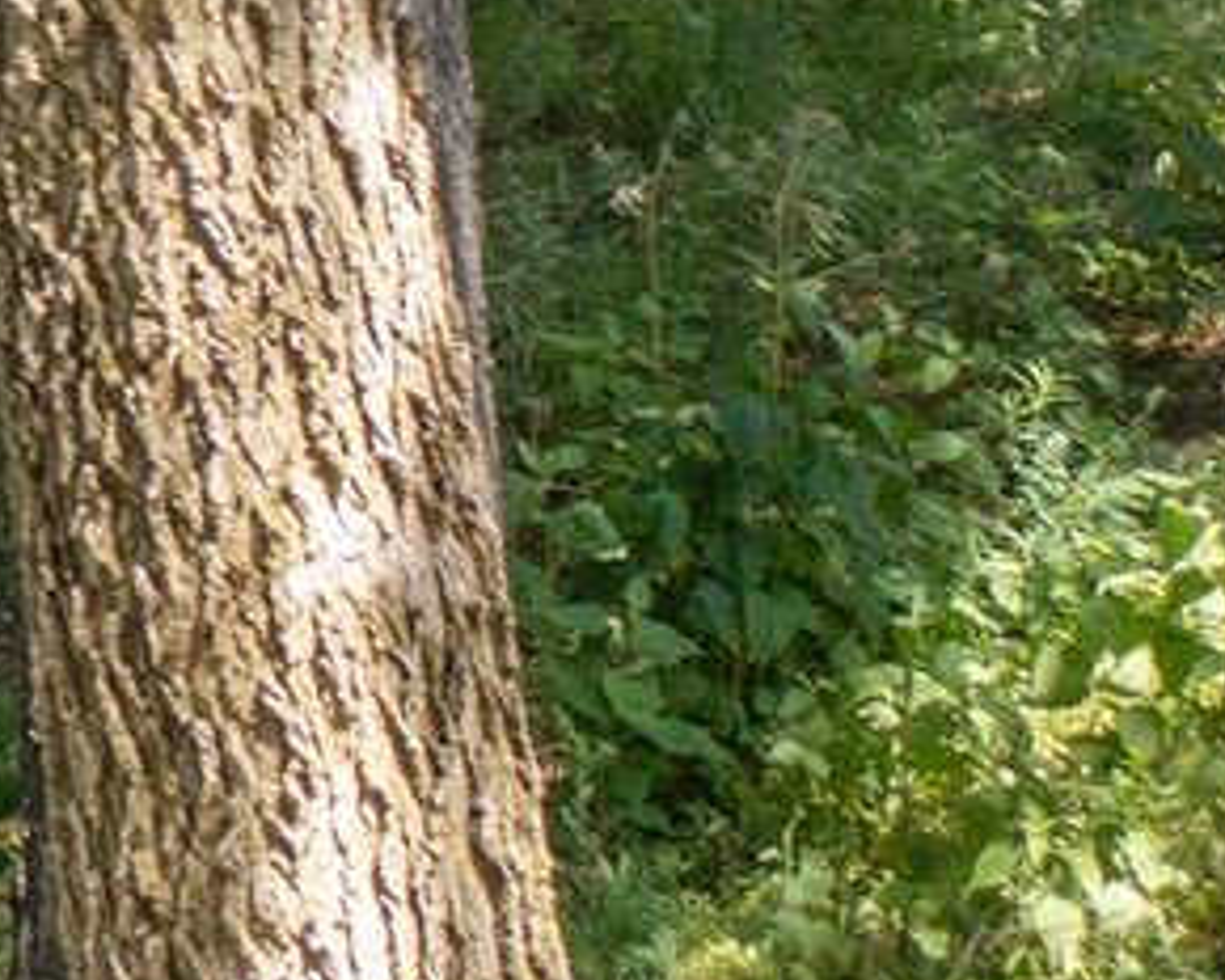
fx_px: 5330
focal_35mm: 147
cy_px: -334
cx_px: -2015
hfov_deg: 10.6
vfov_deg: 10.3
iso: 320
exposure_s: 1/30
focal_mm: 10.26
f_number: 2.8
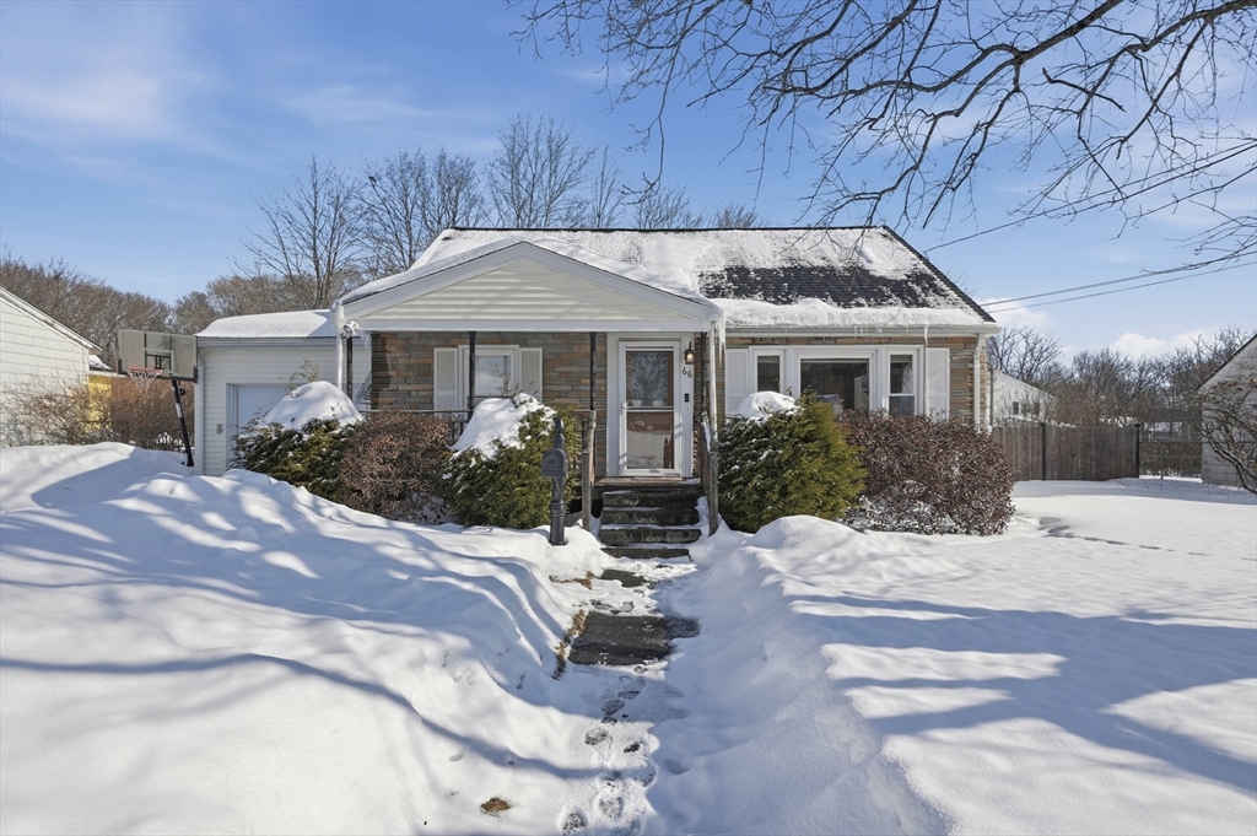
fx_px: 576
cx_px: 628
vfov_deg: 72.0
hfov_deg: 95.0
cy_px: 418
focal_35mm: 16
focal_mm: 11
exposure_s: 1/4000
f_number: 7.1
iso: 400
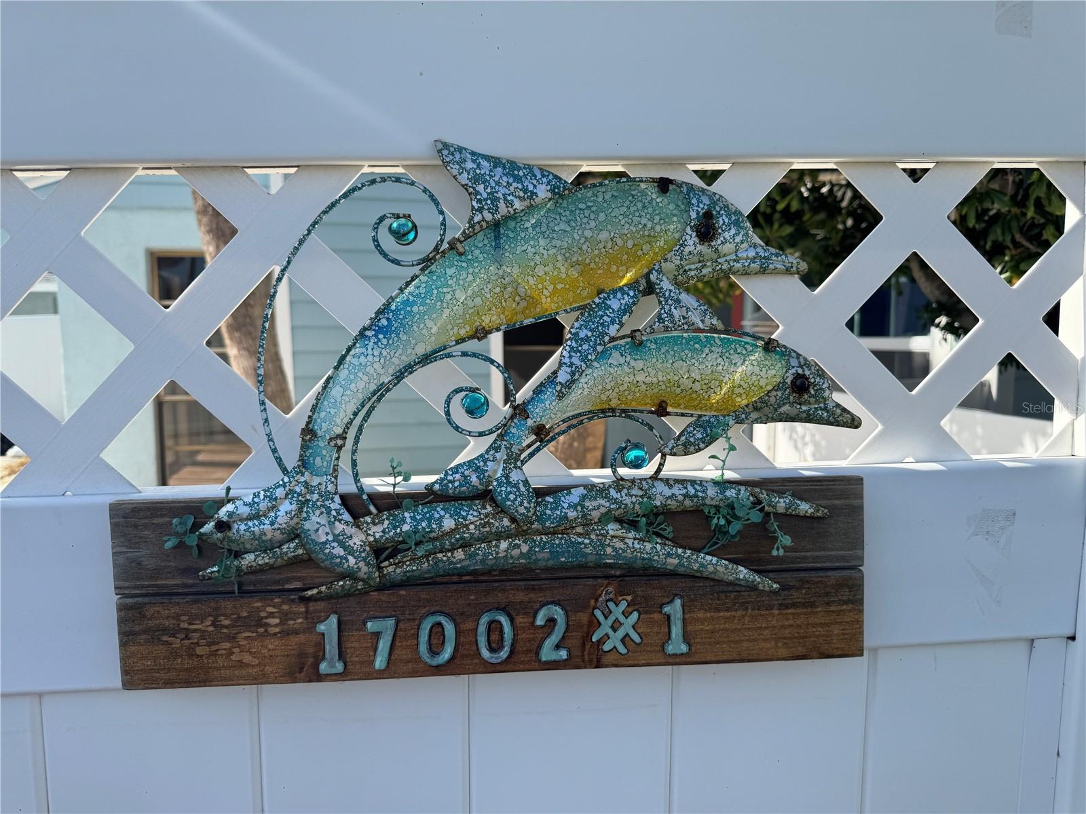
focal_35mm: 24
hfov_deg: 71.6
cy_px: 407
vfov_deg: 56.8
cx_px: 543
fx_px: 753
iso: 80
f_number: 1.78
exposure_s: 1/2833
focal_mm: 6.76
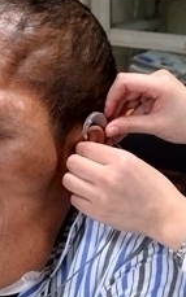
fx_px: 941
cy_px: 148
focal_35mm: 116
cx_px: 168
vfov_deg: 18.0
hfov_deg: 11.2
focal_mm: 30
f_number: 5
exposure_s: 1/100
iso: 4000
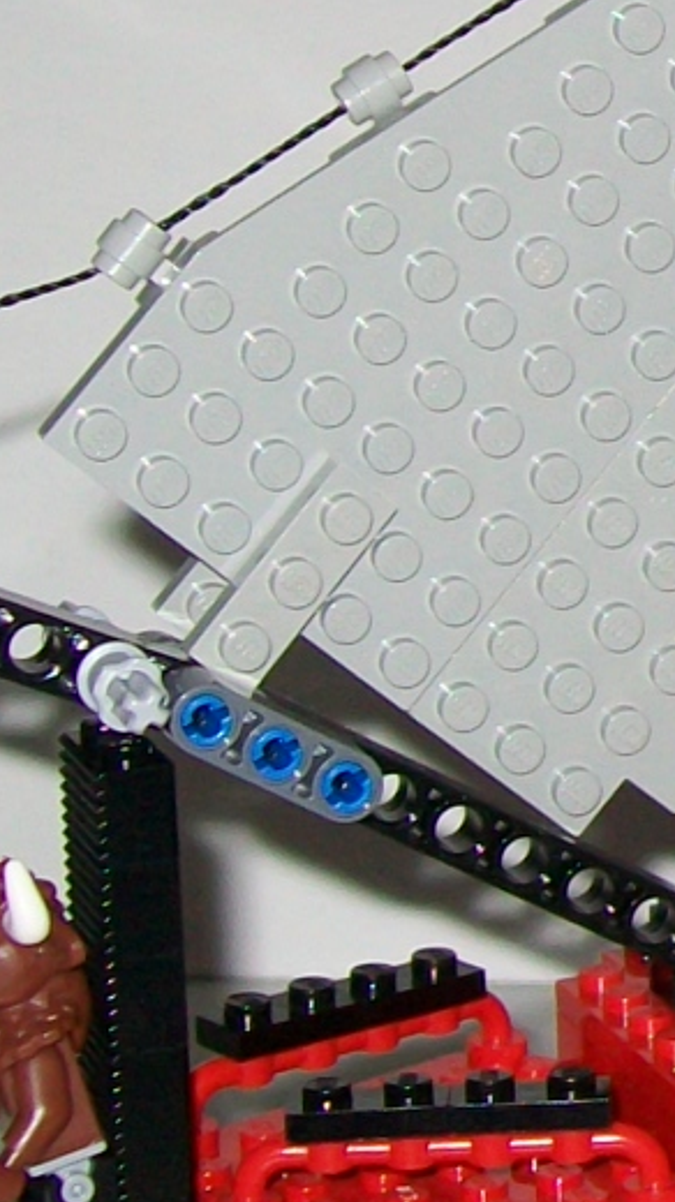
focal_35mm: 146
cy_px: 199
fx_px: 4652
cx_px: 1676
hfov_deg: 7.7
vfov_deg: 14.6
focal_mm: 6.1
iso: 64
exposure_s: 1/60
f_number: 2.7
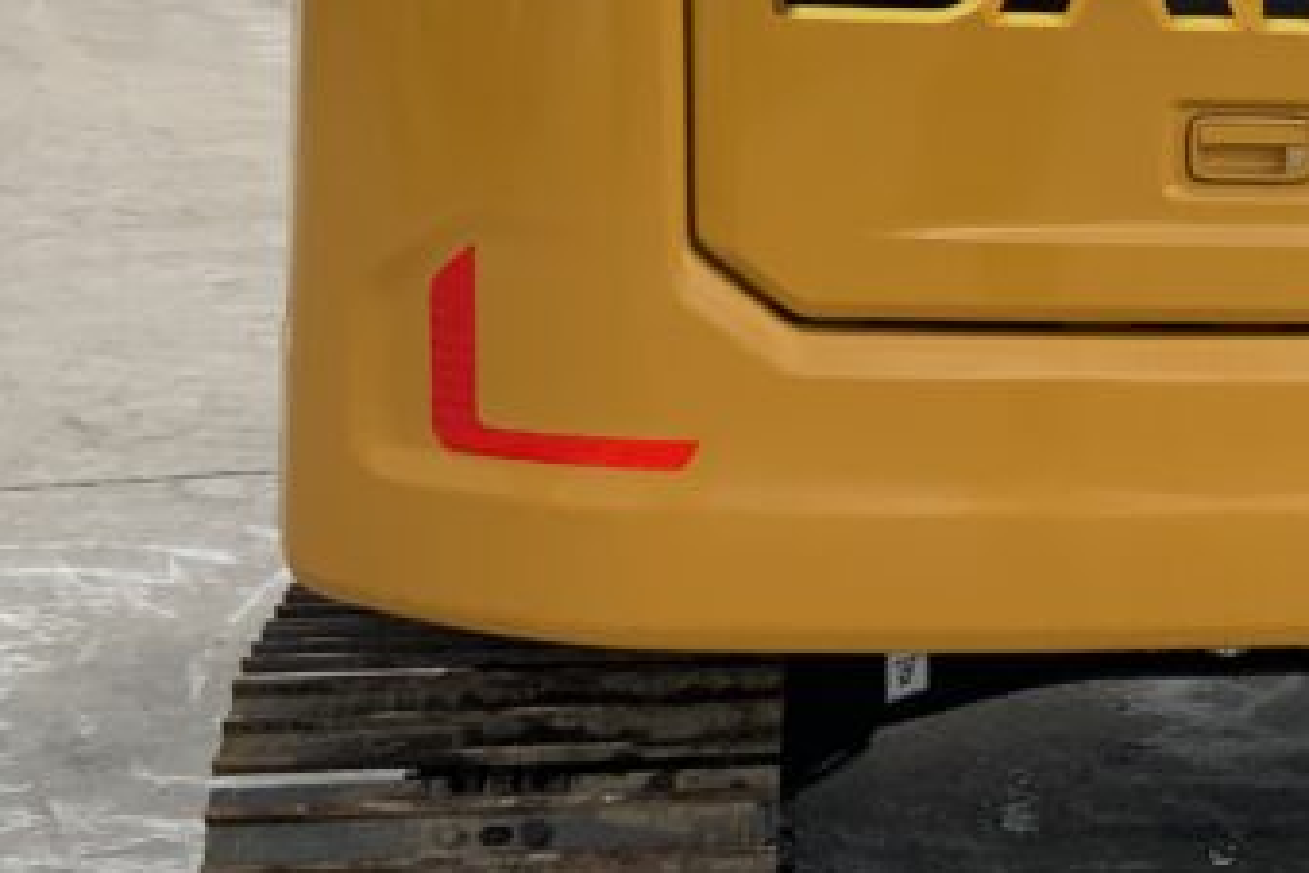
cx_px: 1471
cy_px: 31
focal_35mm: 91
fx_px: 3309
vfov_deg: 14.8
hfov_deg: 21.2
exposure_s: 1/580
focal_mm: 3
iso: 16
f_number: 1.8
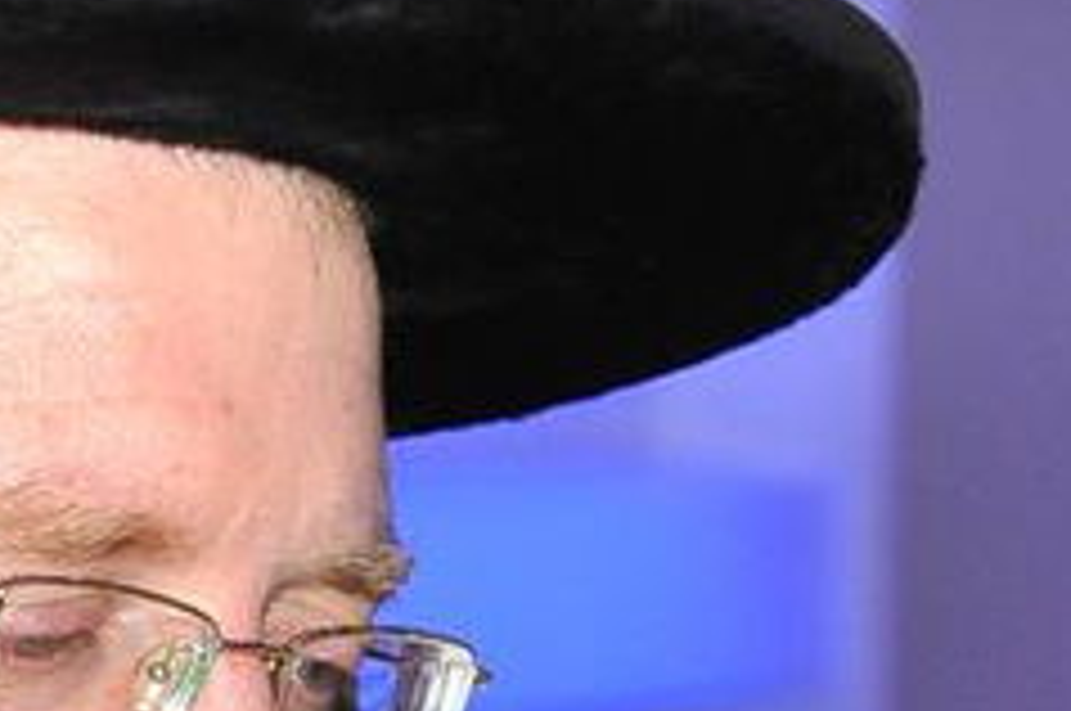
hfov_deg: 5.6
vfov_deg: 3.7
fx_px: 10844
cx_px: 72
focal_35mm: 365
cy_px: 1195
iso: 2000
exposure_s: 1/160
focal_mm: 62
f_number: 6.3
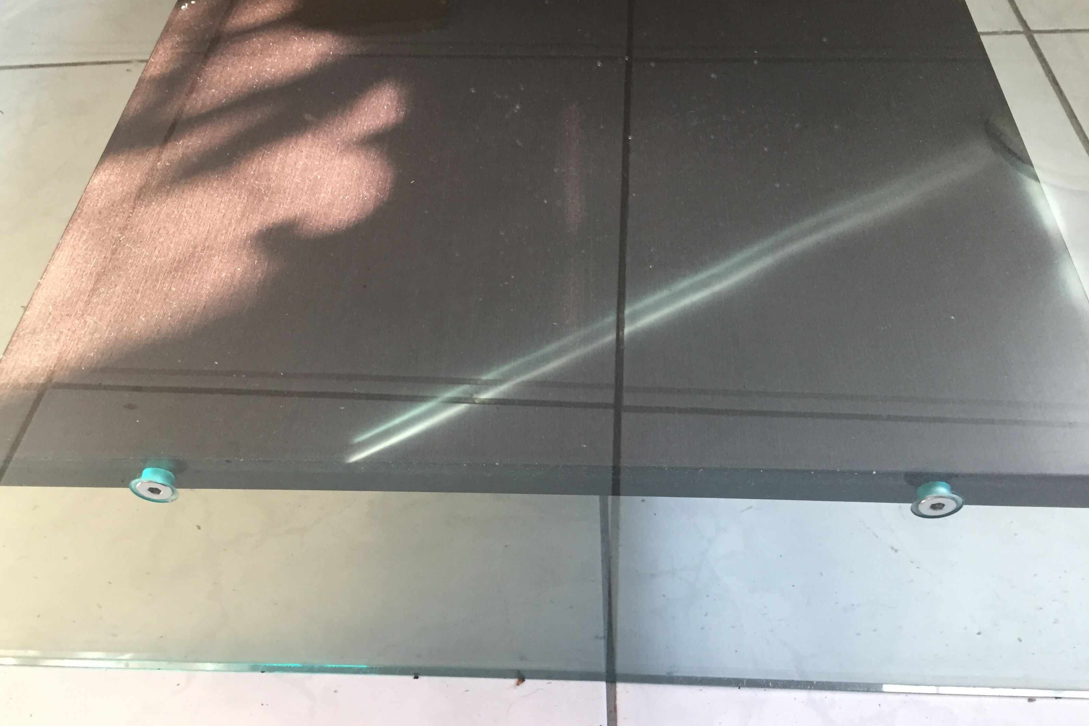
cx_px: 532
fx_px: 938
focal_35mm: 31
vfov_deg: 42.3
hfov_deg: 60.3
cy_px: 364
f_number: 2.2
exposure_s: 1/30
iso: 100
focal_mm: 4.15
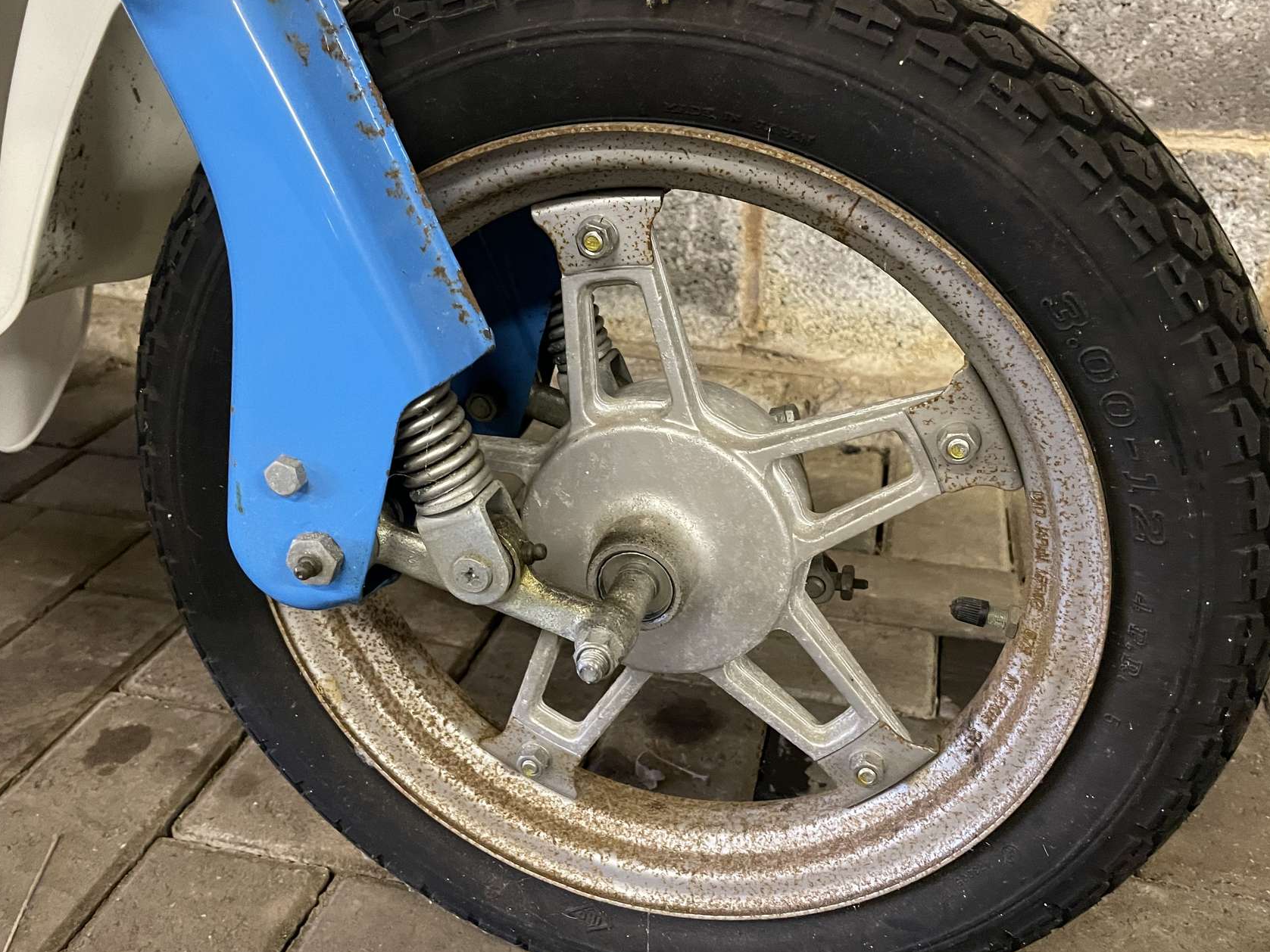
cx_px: 655
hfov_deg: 58.3
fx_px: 1137
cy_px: 465
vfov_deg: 45.4
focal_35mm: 31
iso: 500
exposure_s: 1/25
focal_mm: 4.2
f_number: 1.6
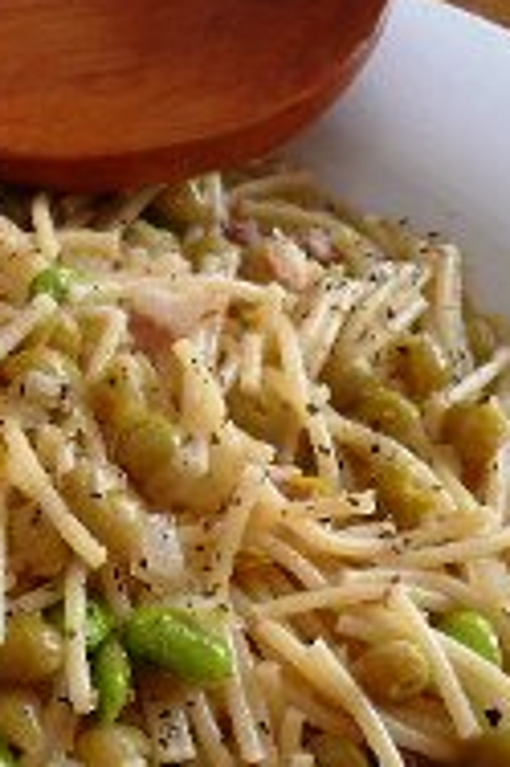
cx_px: 8
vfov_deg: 28.6
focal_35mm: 69
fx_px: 1469
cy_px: 624
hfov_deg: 19.2
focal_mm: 4.6
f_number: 2.8
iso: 100
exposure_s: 1/60
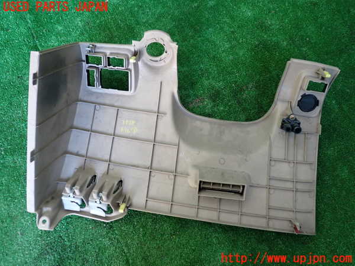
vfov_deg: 46.8
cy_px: 133
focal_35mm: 30
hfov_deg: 60.0
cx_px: 178
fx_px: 308
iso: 320
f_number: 2.3
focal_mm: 5.4
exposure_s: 1/30
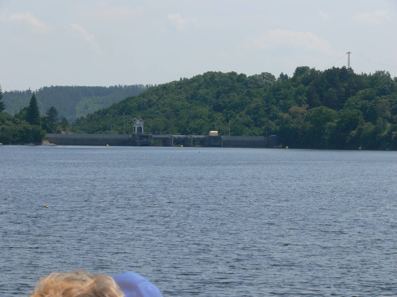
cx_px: 198
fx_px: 1731
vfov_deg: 9.8
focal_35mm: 151
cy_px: 148
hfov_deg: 13.1
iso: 100
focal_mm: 32
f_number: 7.1
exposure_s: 1/500
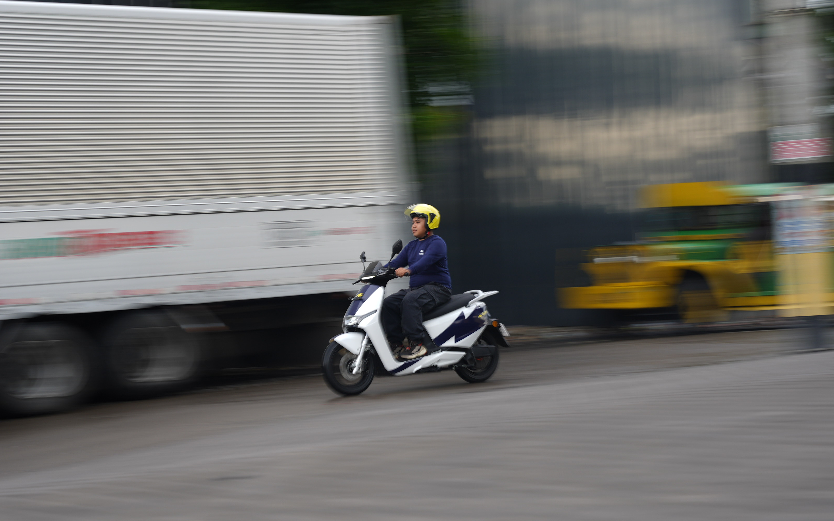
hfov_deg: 26.5
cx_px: 420
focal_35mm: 78
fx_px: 1773
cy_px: 284
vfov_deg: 16.7
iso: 80
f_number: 5
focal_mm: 70
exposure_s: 1/10
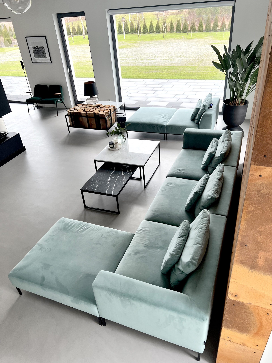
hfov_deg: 53.0
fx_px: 272
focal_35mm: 26
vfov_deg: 67.3
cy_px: 182
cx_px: 136
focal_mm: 5.7
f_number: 1.5
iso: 50
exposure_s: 1/187
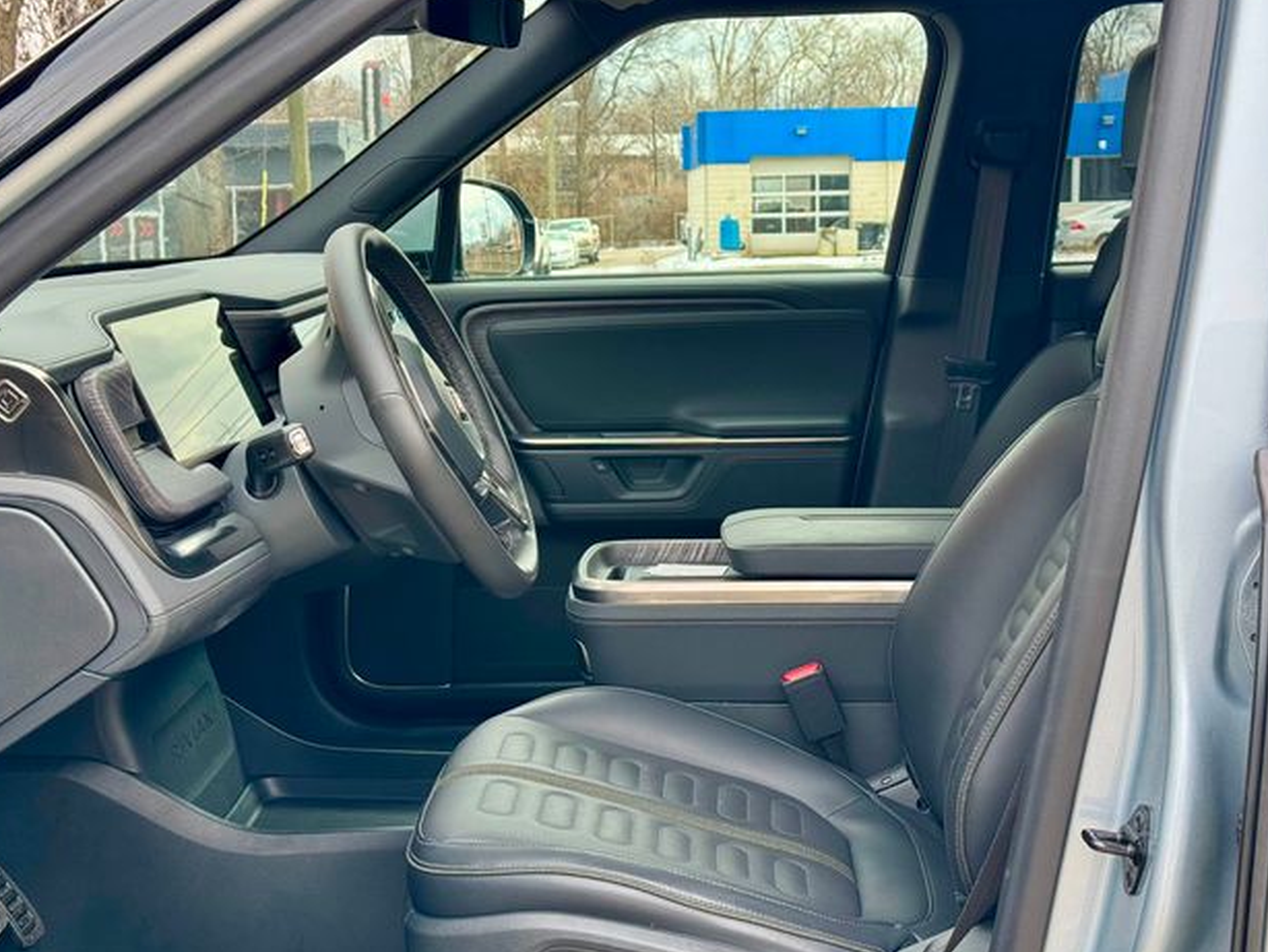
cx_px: 634
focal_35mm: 50
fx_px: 1832
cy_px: 467
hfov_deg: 38.2
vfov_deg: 29.1
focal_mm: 6.76
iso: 64
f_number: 1.78
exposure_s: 1/390
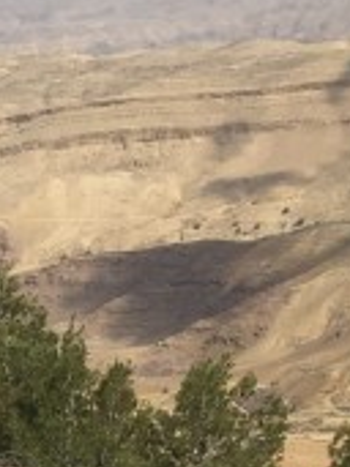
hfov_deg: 10.4
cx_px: -235
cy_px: 808
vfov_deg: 13.2
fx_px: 1836
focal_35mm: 136
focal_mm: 4.15
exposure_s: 1/2849
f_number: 2.2
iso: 25
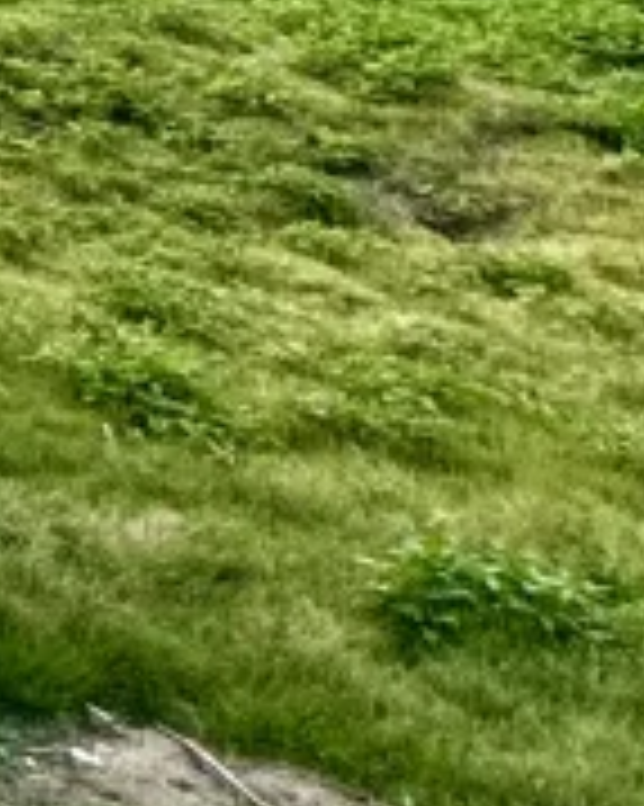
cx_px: -1477
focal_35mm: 110
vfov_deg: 14.1
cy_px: -905
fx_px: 2623
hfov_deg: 9.6
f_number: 2.2
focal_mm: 2.22
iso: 40
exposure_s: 1/373
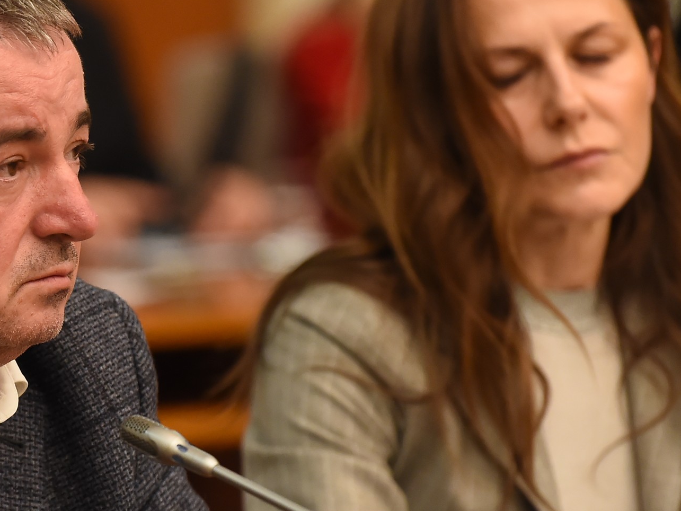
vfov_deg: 3.6
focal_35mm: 415
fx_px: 8165
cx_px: 54
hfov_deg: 4.8
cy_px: 340
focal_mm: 185
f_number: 3.5
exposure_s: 1/160
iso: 4000
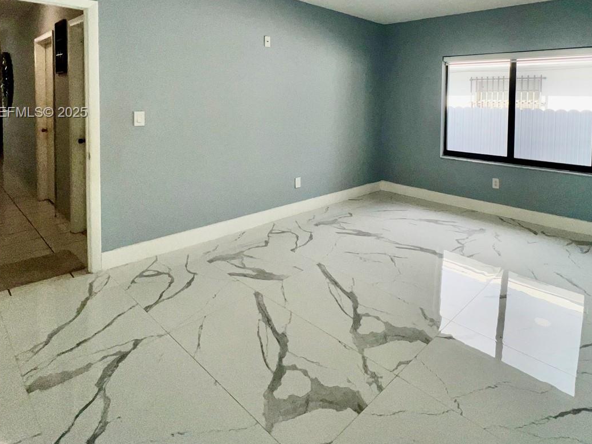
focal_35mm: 20
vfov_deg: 62.4
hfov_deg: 80.4
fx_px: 342
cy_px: 113
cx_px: 365
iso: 25
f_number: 1.8
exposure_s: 1/306
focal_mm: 1.57
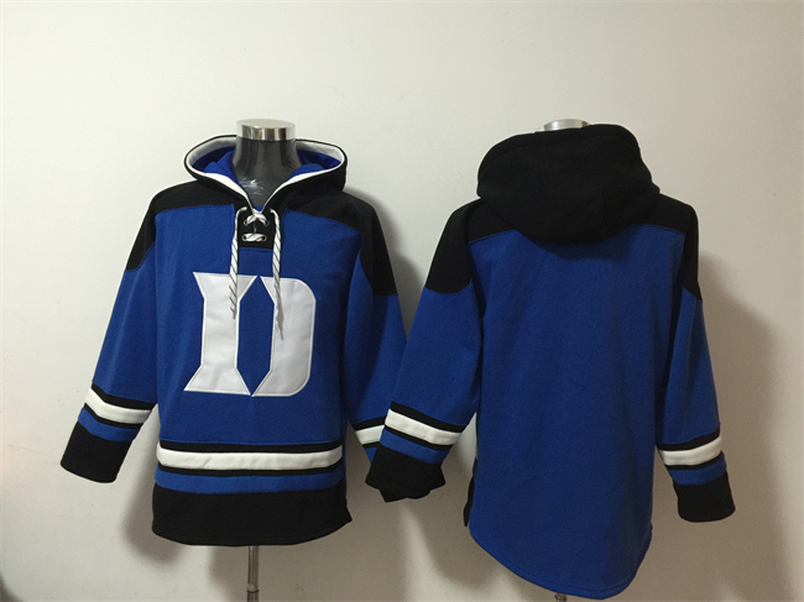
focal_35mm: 29
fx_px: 673
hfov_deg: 61.7
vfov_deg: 48.2
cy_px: 301
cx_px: 402
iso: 125
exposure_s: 1/8
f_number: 2.2
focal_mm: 4.15
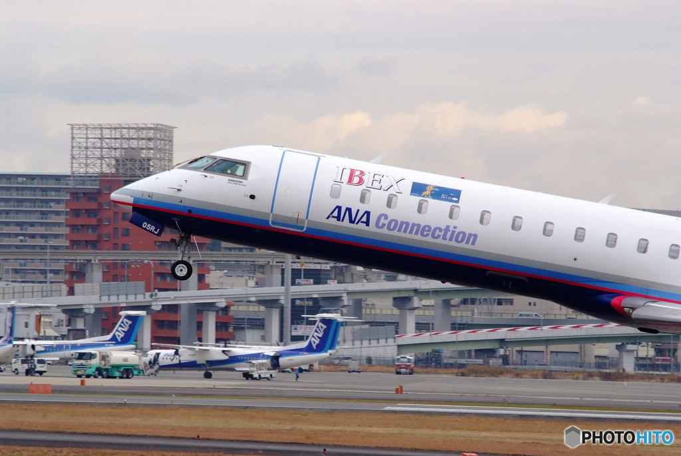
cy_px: 228
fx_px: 6249
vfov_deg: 4.2
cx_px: 340
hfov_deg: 6.2
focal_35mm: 330
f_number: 6.3
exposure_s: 1/2000
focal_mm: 220
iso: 800
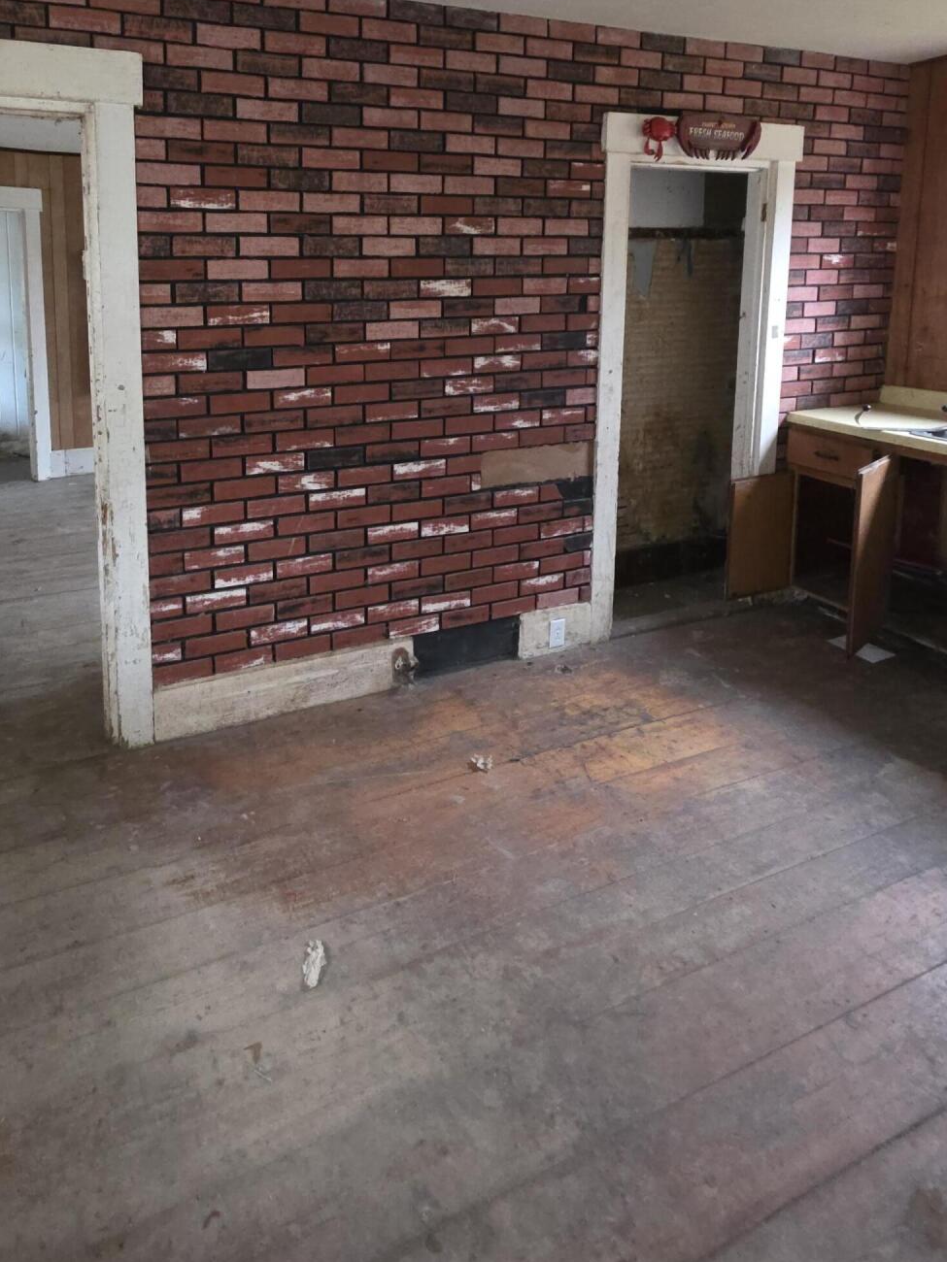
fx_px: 730
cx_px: 323
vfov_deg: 77.5
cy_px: 365
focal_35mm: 20
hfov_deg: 64.4
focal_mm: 2.2
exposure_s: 1/30
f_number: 1.9
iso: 320
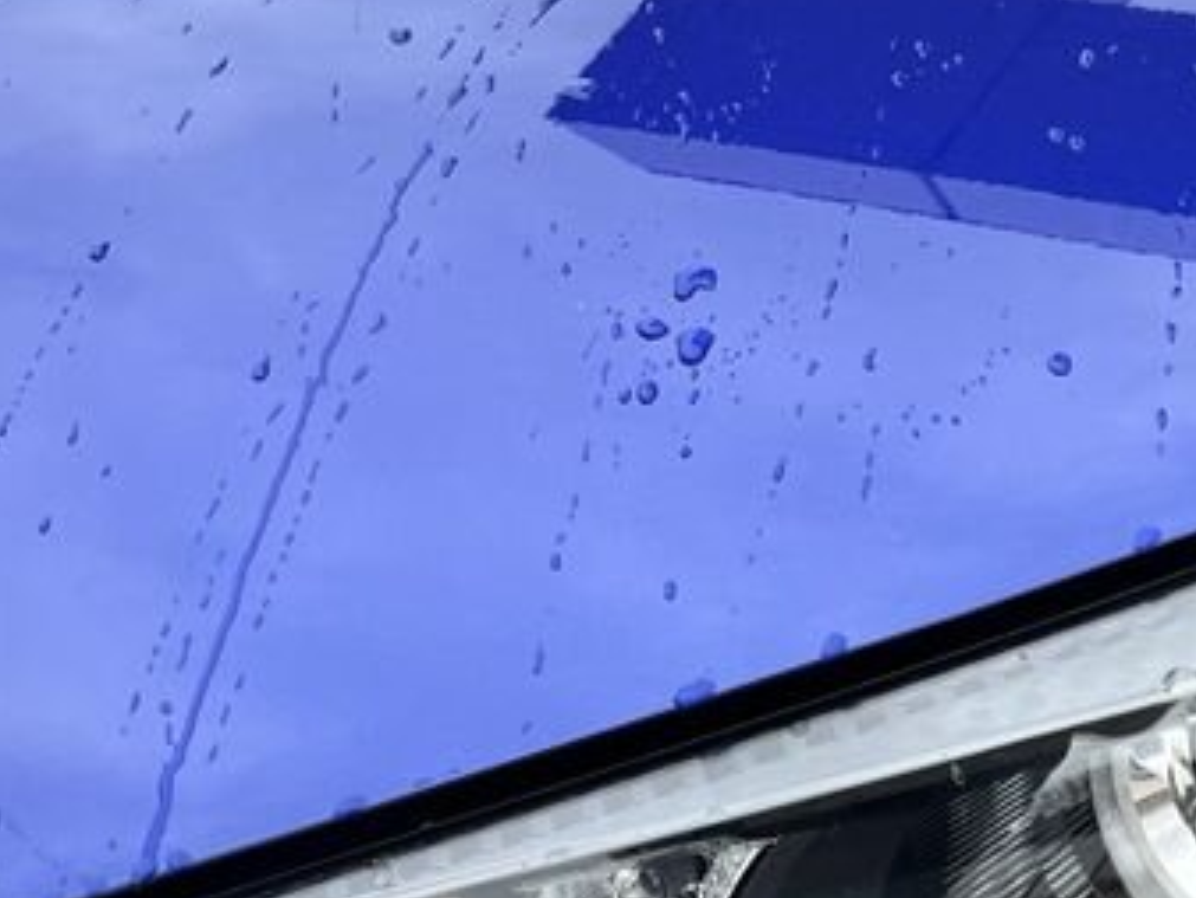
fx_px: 2730
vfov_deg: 18.0
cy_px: 973
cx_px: 1175
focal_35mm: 79
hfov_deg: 23.7
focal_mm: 5.1
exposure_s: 1/268
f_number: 1.6
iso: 40
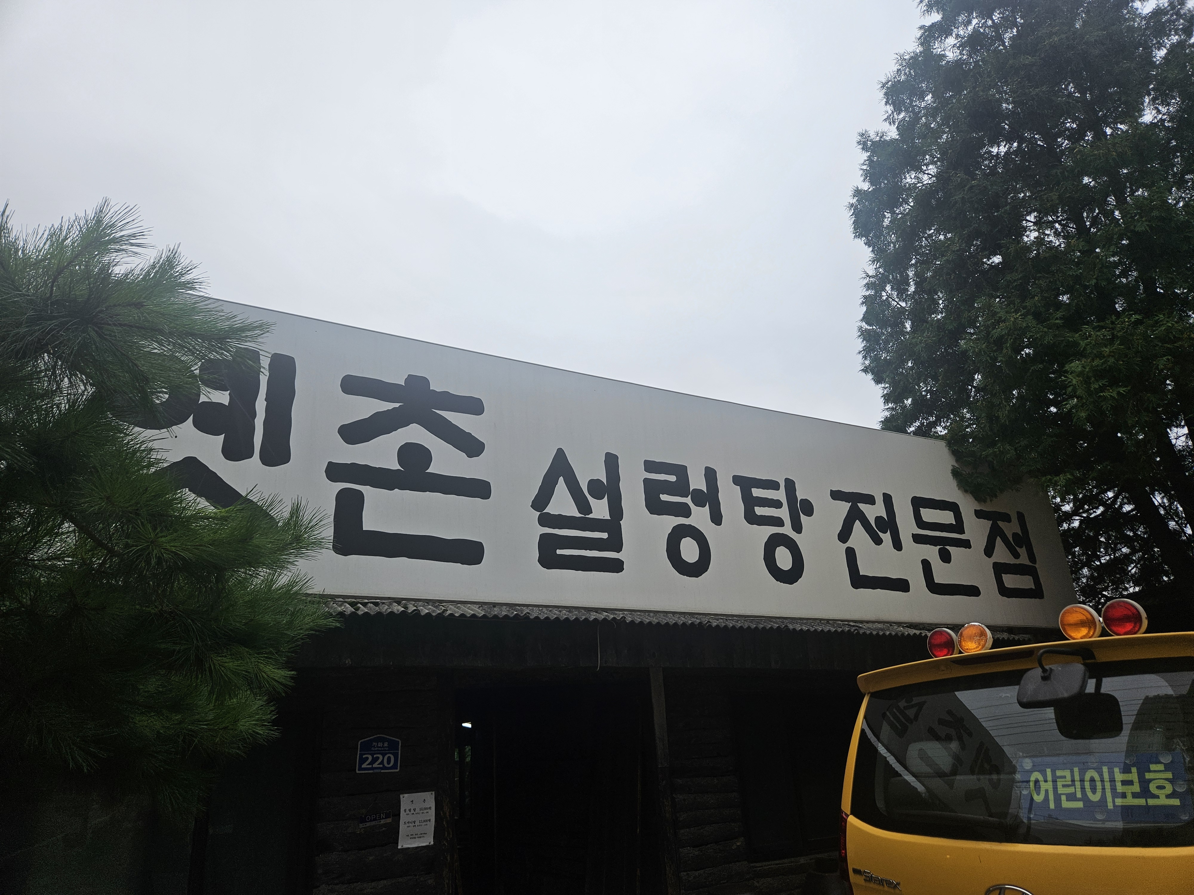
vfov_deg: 58.9
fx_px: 793
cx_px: 597
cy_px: 448
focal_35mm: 23
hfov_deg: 73.9
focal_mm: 5.4
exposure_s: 1/981
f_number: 1.8
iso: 25
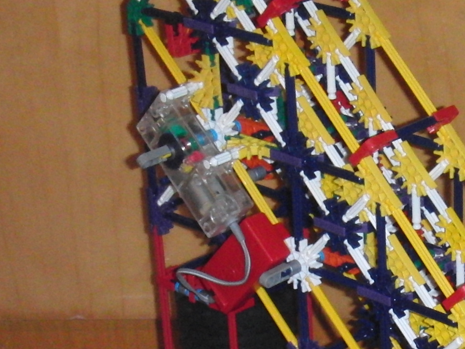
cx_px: 413
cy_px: 328
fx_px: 1491
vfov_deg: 13.2
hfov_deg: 17.5
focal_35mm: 111
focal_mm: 6.66
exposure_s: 1/40
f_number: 3.9
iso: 400
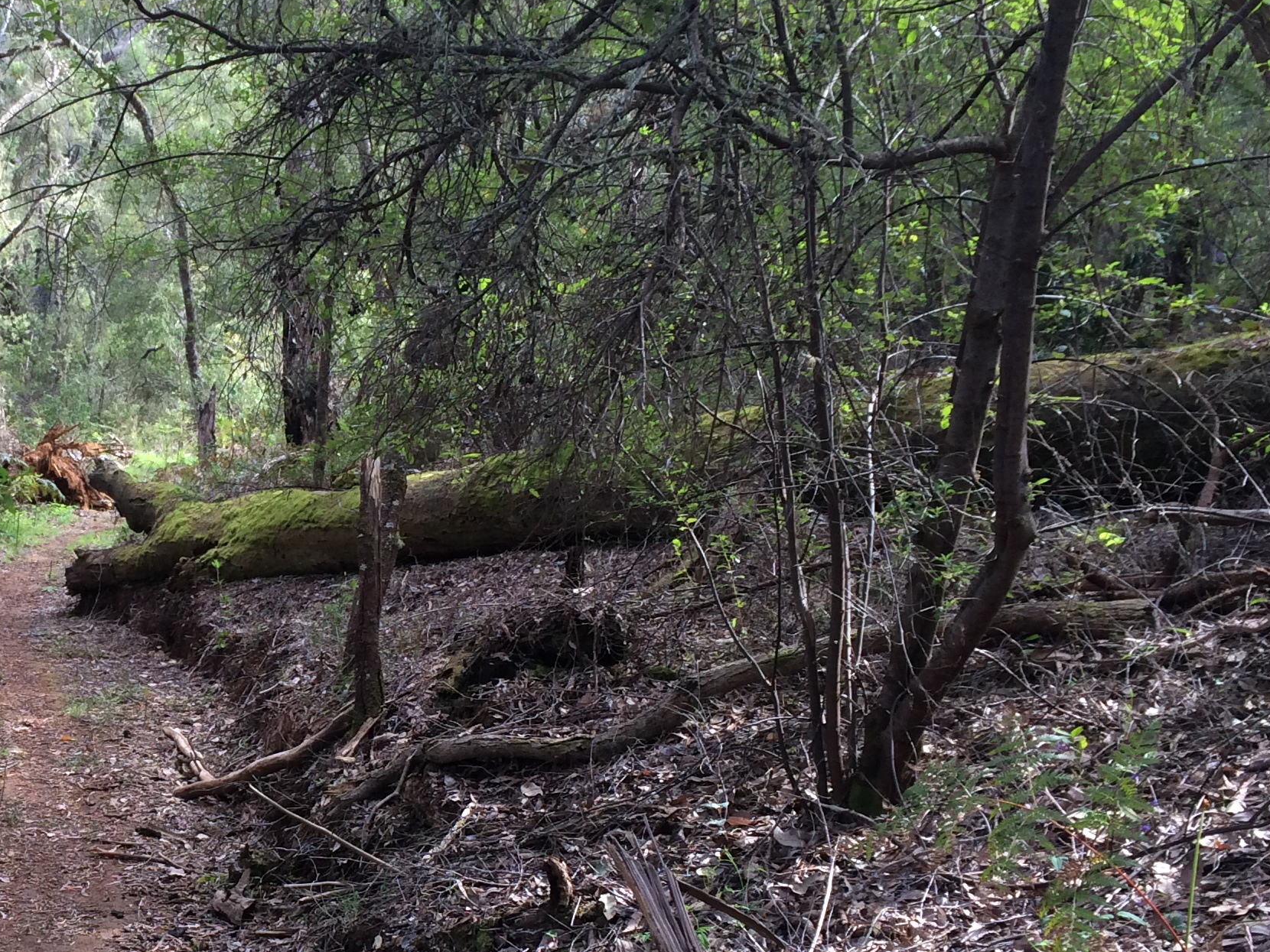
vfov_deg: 24.7
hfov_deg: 31.1
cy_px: 651
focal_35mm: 59
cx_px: 110
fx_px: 2165
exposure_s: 1/120
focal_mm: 4.12
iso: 64
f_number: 2.2
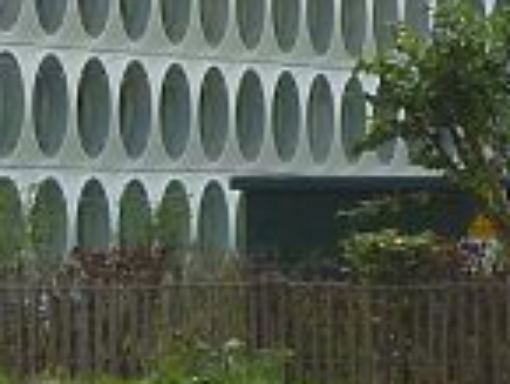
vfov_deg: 4.1
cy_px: 190
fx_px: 5397
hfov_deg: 5.4
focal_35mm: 366
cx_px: -172
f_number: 3.8
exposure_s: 1/320
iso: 80
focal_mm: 8.5
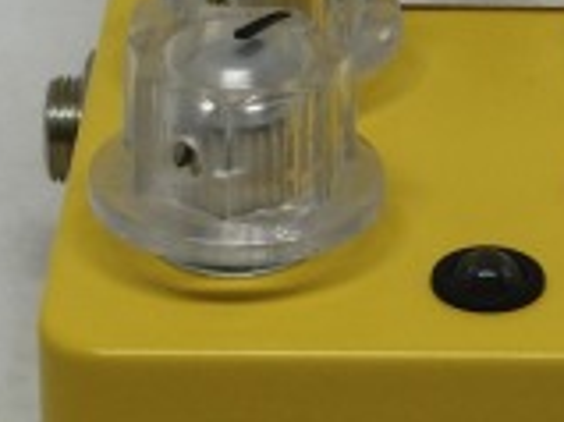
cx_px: 433
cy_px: 149
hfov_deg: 9.5
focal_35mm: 209
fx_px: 3403
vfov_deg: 7.1
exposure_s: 1/125
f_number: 4.7
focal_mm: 9.3
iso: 100
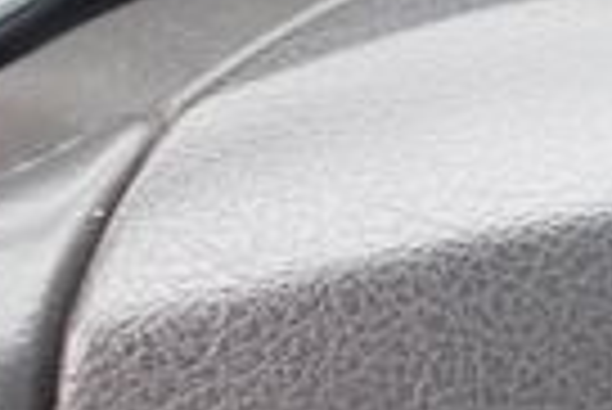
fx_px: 3591
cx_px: 1372
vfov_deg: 6.5
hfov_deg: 9.0
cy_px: 412
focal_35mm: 211
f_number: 2.8
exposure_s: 1/40
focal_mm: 10.4
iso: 125
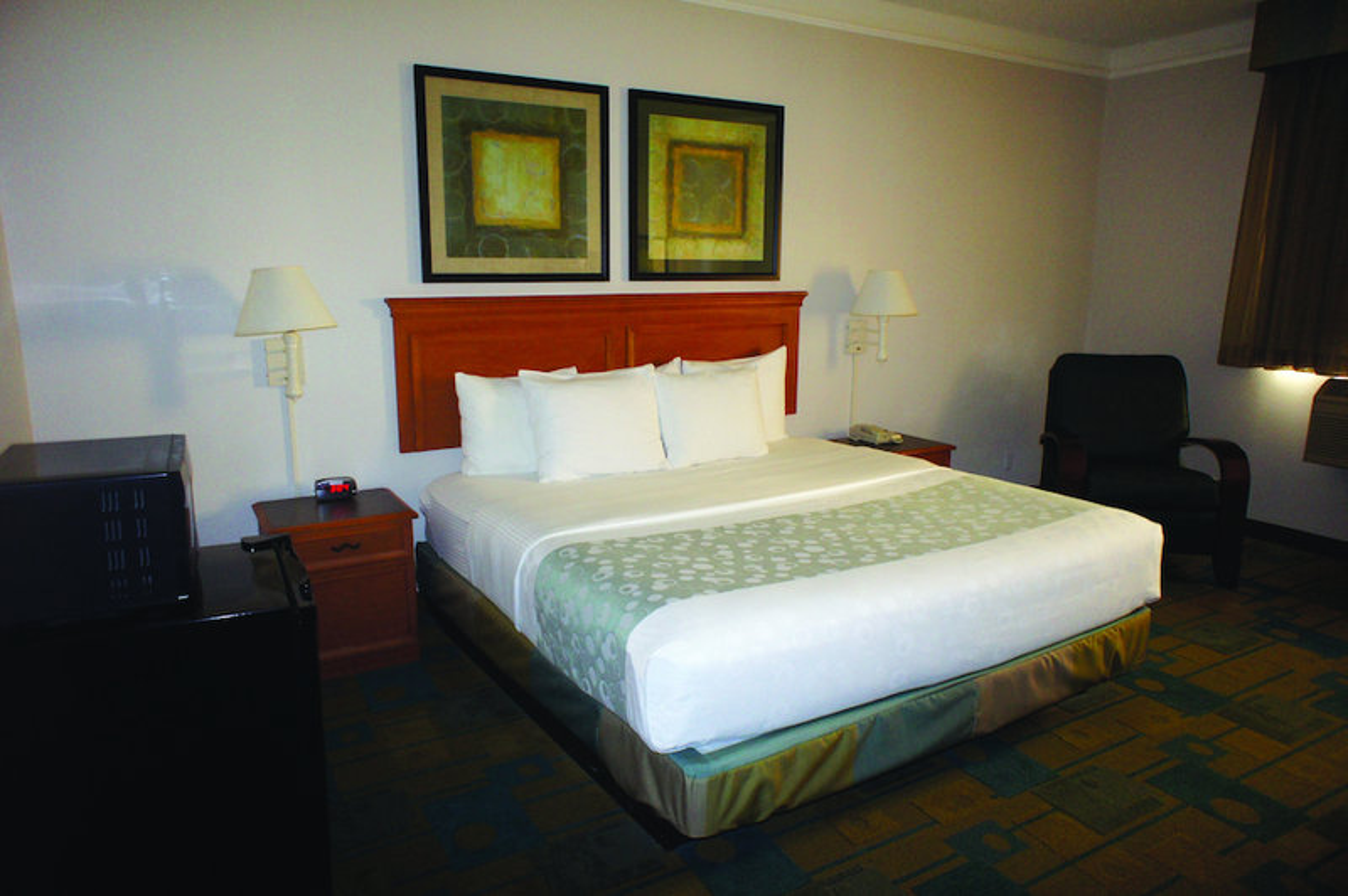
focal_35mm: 24
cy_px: 448
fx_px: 898
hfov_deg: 73.8
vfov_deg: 53.1
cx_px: 674
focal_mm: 16
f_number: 2.8
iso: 1000
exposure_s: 1/60
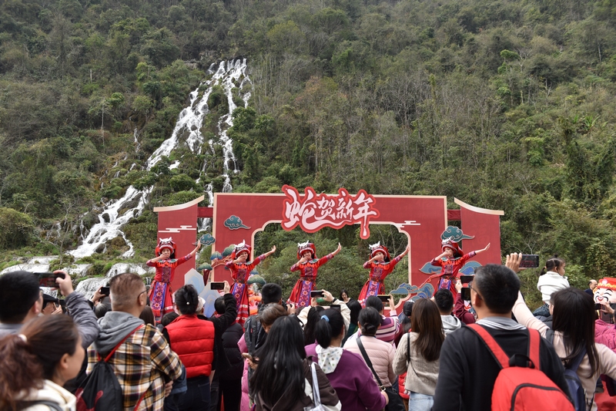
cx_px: 308
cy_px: 206
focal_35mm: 34
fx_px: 582
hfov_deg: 55.8
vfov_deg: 38.9
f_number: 4.5
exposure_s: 1/320
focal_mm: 34
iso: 100
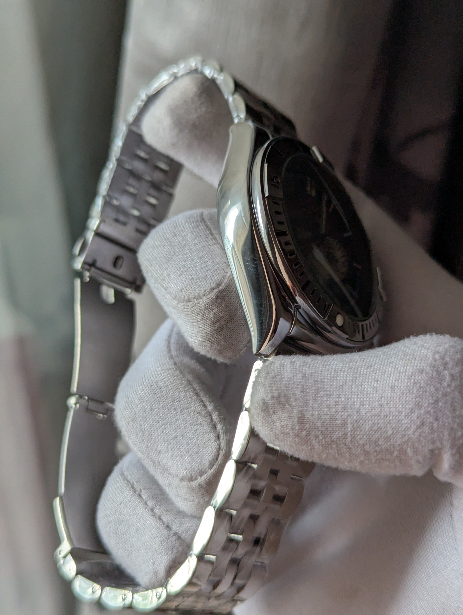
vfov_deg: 39.6
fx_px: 854
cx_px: 232
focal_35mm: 48
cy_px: 308
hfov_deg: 30.3
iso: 314
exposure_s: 1/146
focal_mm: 6.81
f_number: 1.85
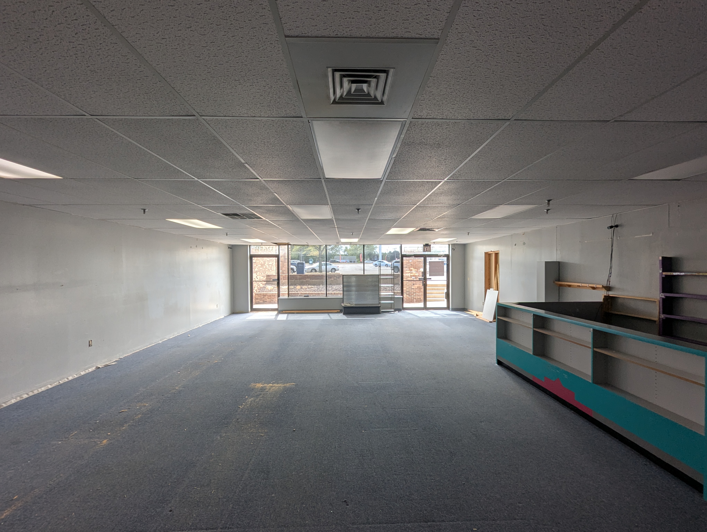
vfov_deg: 90.1
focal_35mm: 13
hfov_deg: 106.1
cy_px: 266
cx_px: 354
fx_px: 266
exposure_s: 1/100
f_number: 2.2
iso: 45
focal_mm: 1.95
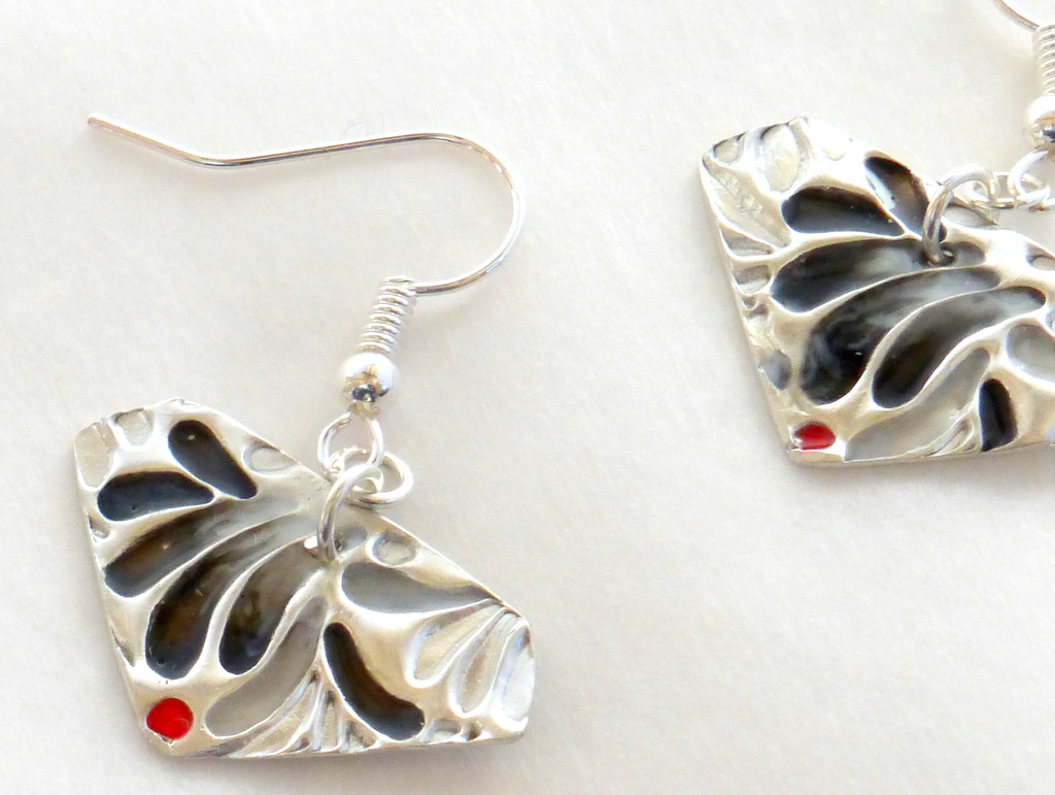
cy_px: 398
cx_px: 528
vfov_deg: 14.1
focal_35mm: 105
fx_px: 3205
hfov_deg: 18.7
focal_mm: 16.1
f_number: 5.2
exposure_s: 1/60
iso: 160
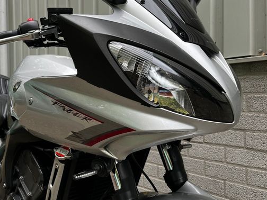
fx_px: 255
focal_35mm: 33
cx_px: 102
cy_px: 101
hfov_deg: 54.8
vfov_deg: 42.9
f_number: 1.6
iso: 40
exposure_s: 1/281
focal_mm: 5.1
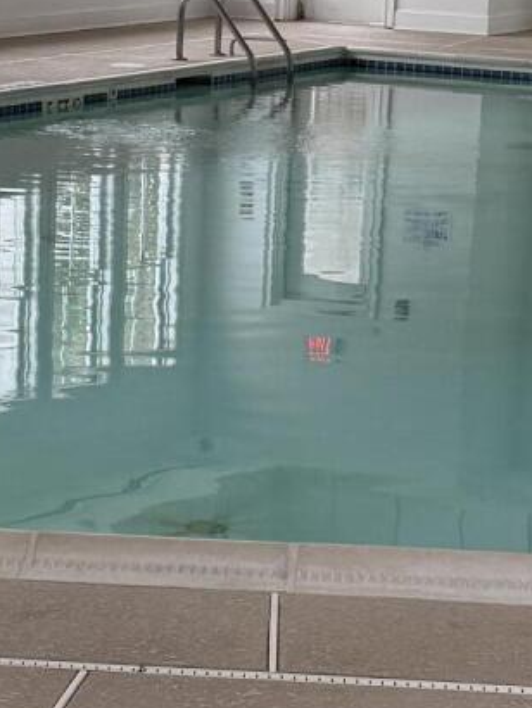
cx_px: 117
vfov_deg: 16.8
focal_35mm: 117
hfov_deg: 12.6
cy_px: 444
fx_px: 2395
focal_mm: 6.76
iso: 125
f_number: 1.78
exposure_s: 1/147
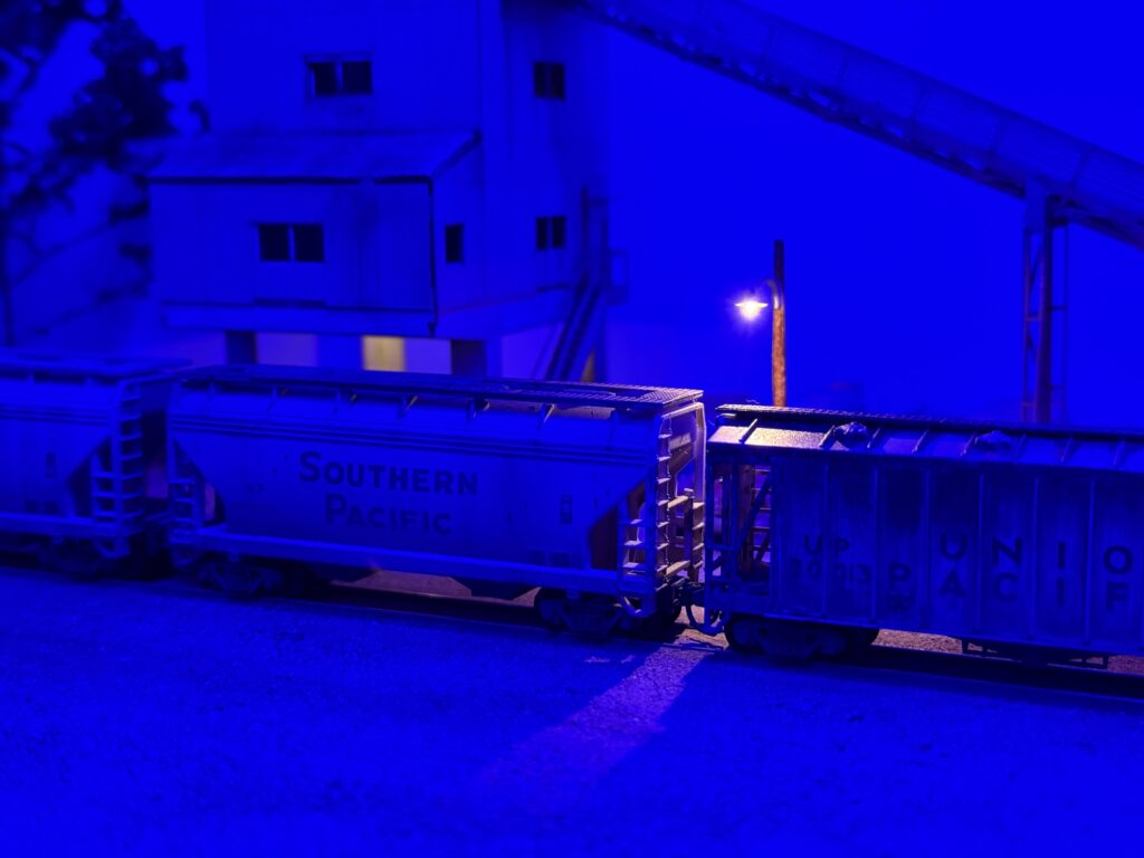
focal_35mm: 48
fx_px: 1586
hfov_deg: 39.7
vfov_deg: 30.3
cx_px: 572
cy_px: 429
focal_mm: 6.76
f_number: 1.78
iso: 500
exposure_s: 1/29
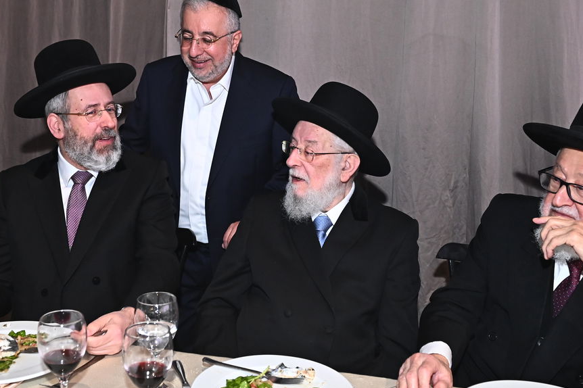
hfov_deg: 49.5
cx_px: 262
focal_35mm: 39
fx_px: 631
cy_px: 137
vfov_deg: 33.9
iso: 2500
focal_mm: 24
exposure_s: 1/200
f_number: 5
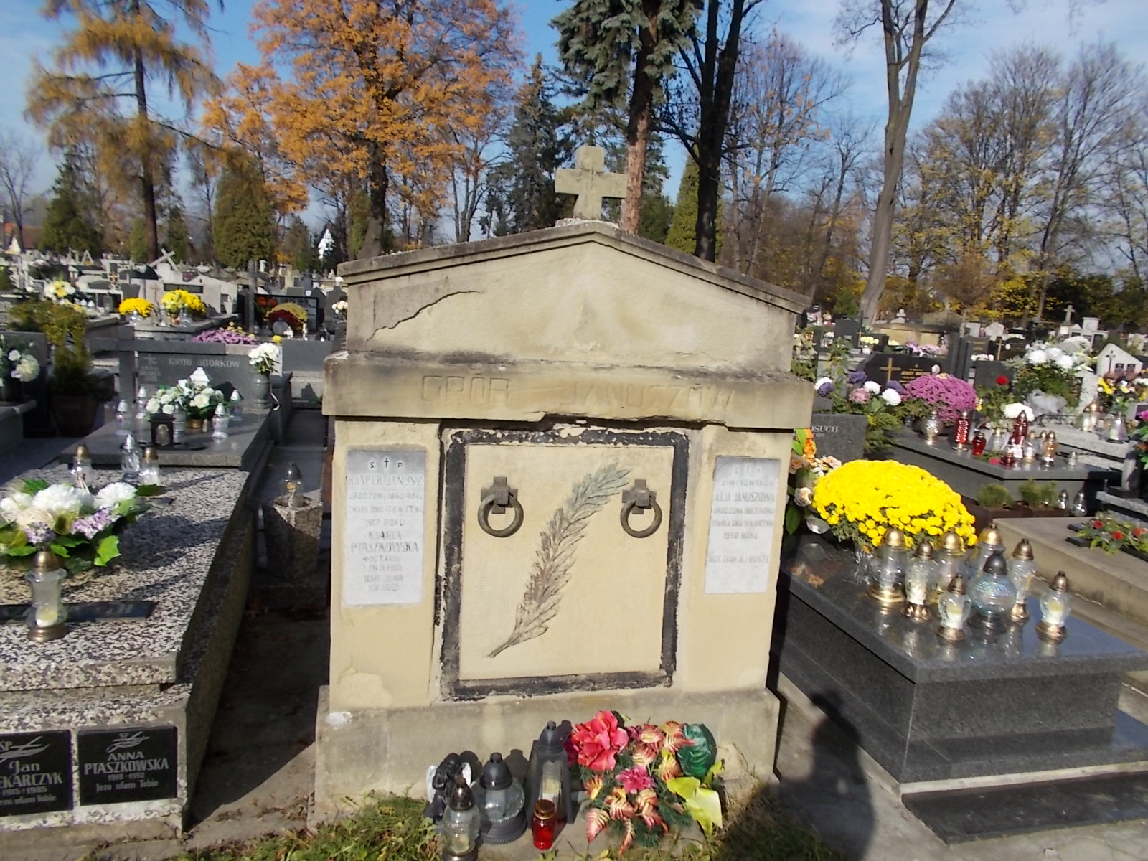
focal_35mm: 26
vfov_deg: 53.1
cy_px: 430
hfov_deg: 67.3
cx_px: 574
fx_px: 862
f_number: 8
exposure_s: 1/160
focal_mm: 4.6
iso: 80
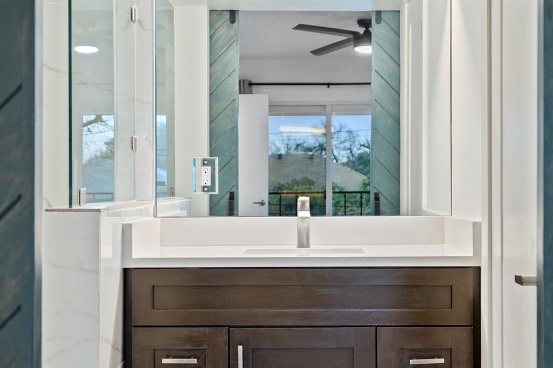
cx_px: 276
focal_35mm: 52
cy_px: 184
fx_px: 798
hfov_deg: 38.2
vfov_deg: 26.0
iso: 320
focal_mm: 35
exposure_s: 1/8
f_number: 5.6
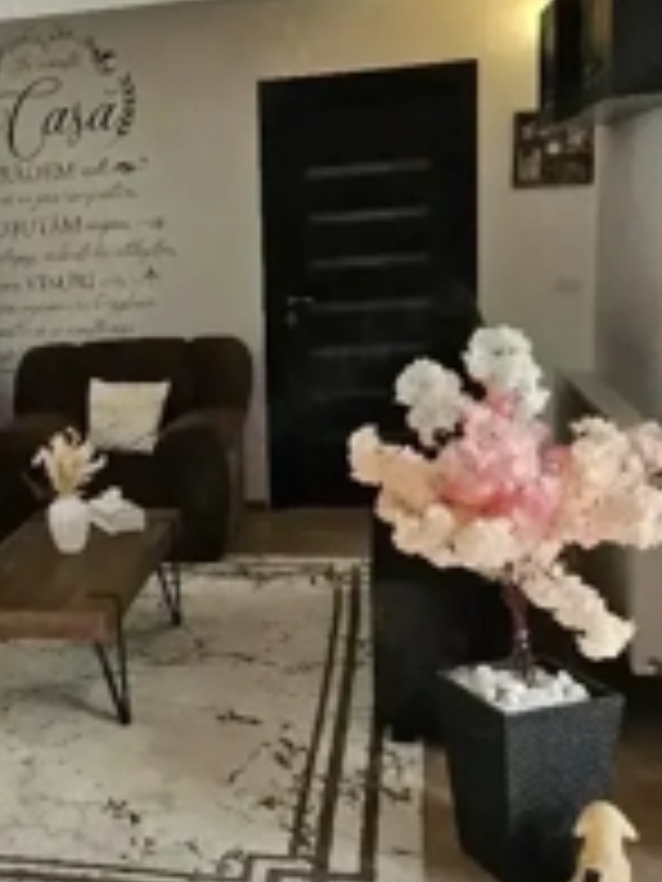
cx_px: 63
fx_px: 1198
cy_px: 436
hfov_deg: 29.6
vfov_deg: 40.4
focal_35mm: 47
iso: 64
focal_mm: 5.4
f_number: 1.8
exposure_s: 1/101
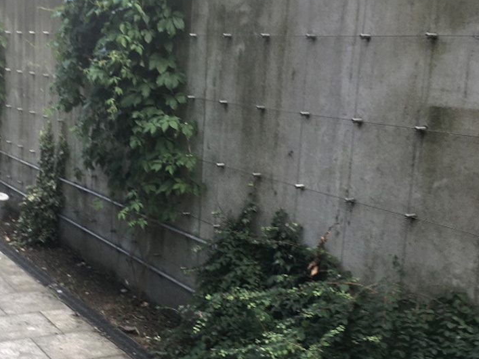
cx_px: 150
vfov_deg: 35.1
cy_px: 179
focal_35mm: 41
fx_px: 567
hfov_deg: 44.9
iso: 25
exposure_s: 1/120
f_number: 2.2
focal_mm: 4.15
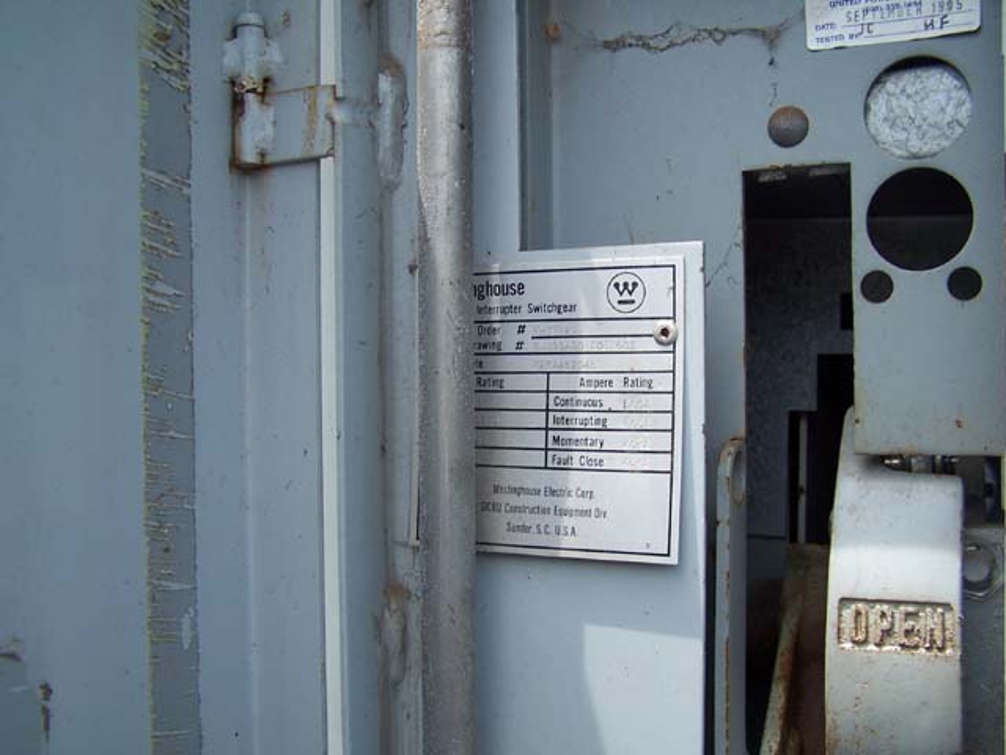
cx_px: 503
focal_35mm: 38
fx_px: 1104
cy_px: 378
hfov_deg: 49.0
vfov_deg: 37.7
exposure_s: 1/350
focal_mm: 6.3
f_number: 2.8
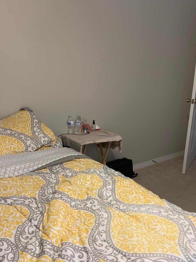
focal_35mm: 38
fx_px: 287
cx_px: 102
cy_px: 166
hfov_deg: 37.7
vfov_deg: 48.4
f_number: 1.8
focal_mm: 4.25
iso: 250
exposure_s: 1/60
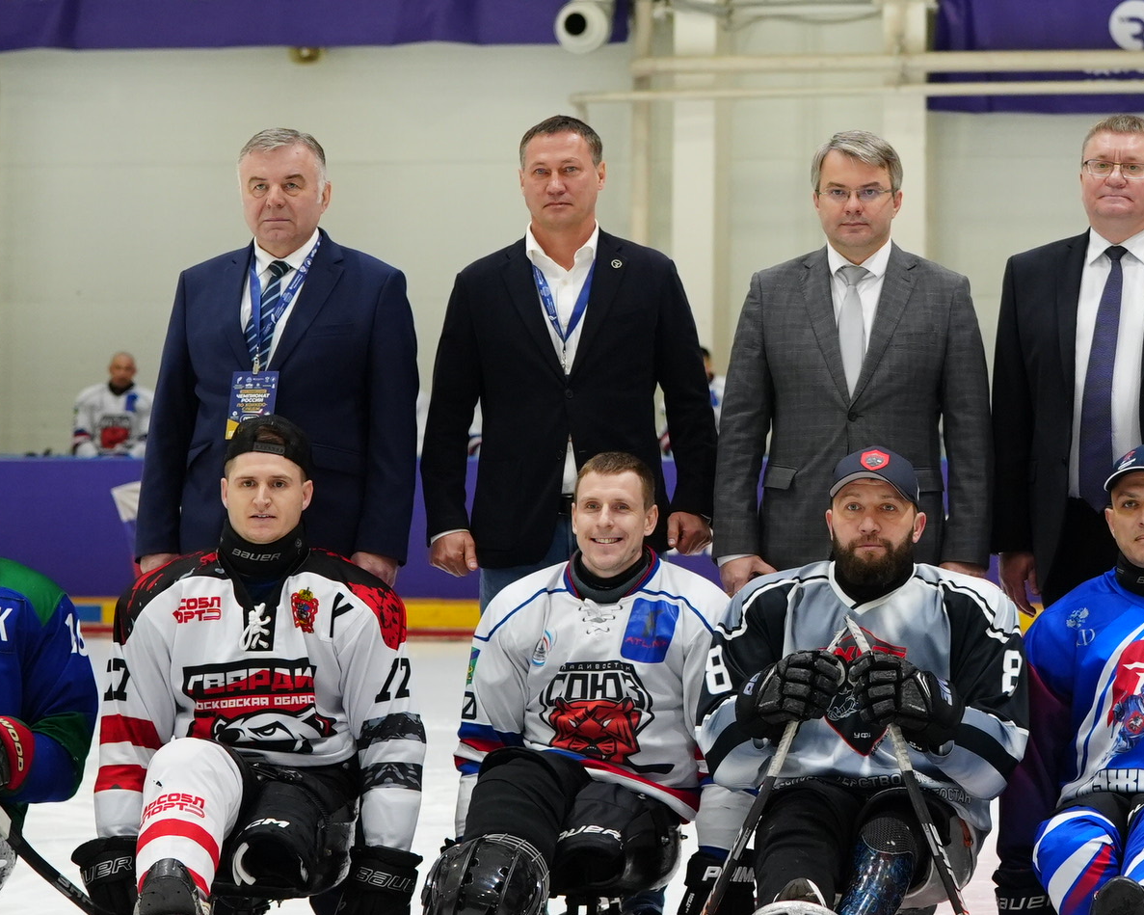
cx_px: 1011
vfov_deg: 15.8
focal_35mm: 97
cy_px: 262
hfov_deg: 19.4
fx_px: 3283
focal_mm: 35
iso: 1250
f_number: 2
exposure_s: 1/400
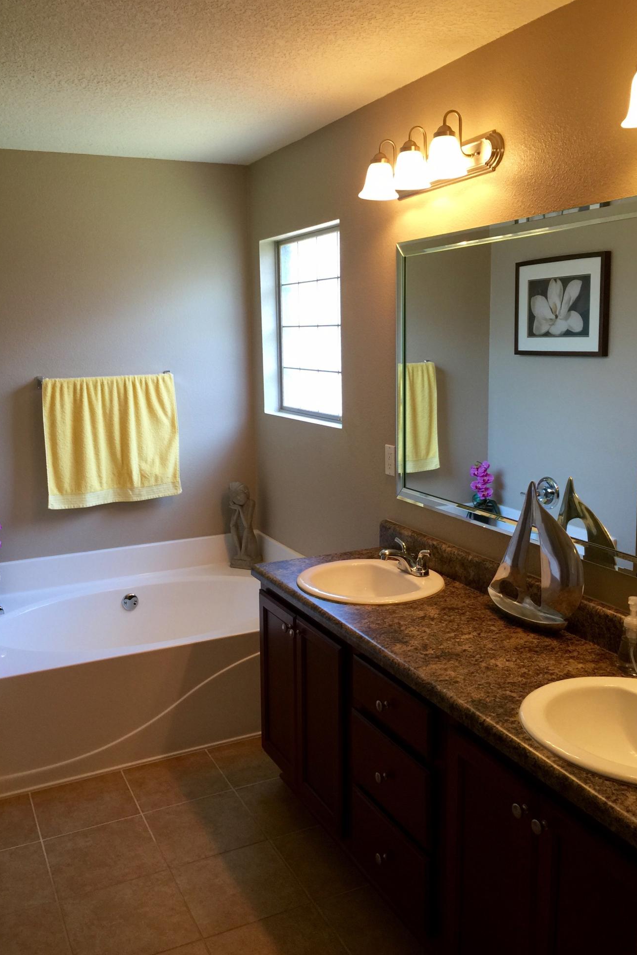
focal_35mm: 31
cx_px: 292
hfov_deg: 42.3
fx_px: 823
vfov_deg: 60.3
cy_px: 472
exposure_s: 1/30
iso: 40
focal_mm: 4.15
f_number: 2.2
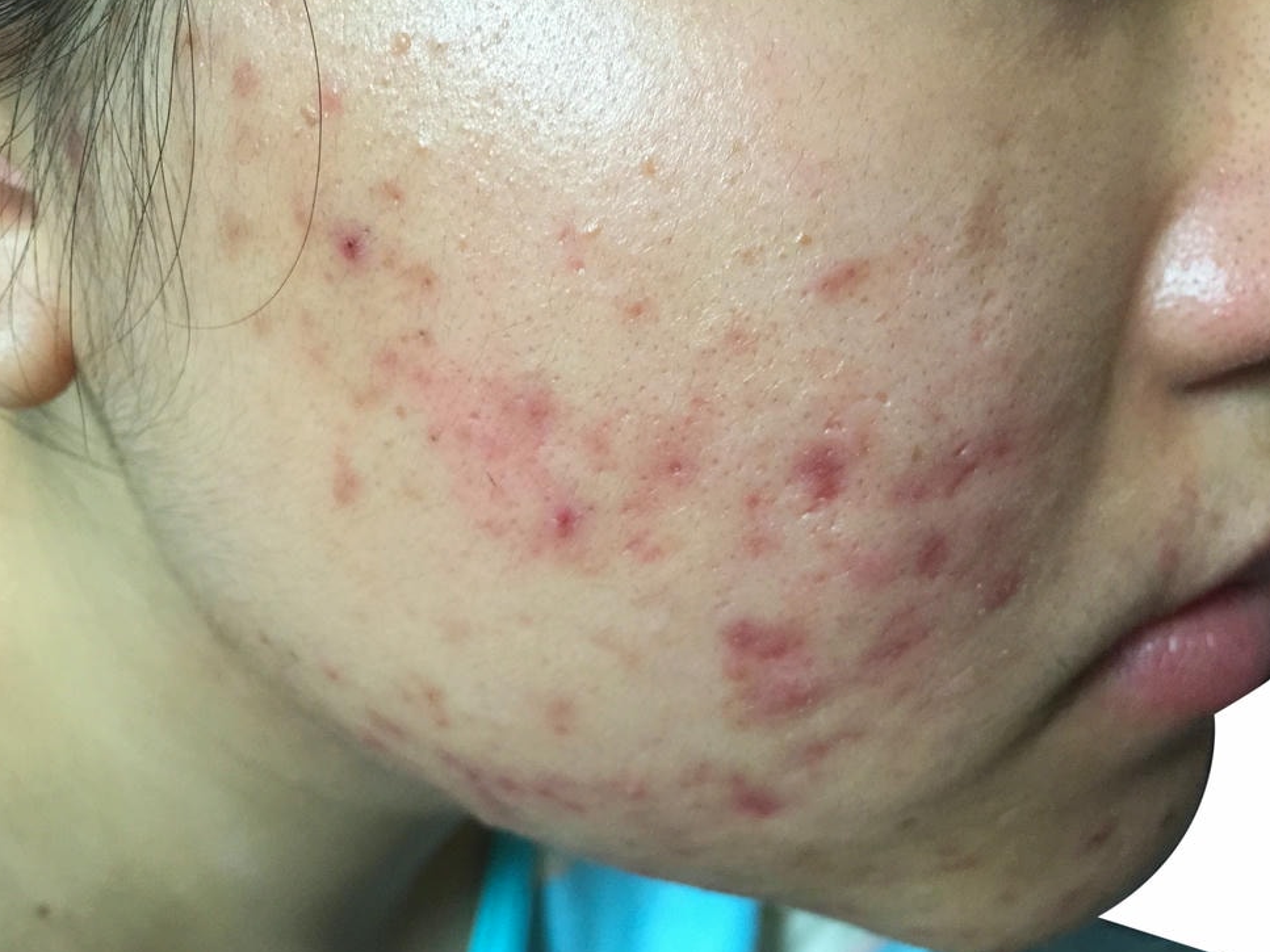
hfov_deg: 60.0
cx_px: 623
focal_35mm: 30
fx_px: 1101
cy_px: 475
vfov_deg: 46.8
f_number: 2.2
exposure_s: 1/17
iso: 125
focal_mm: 4.15
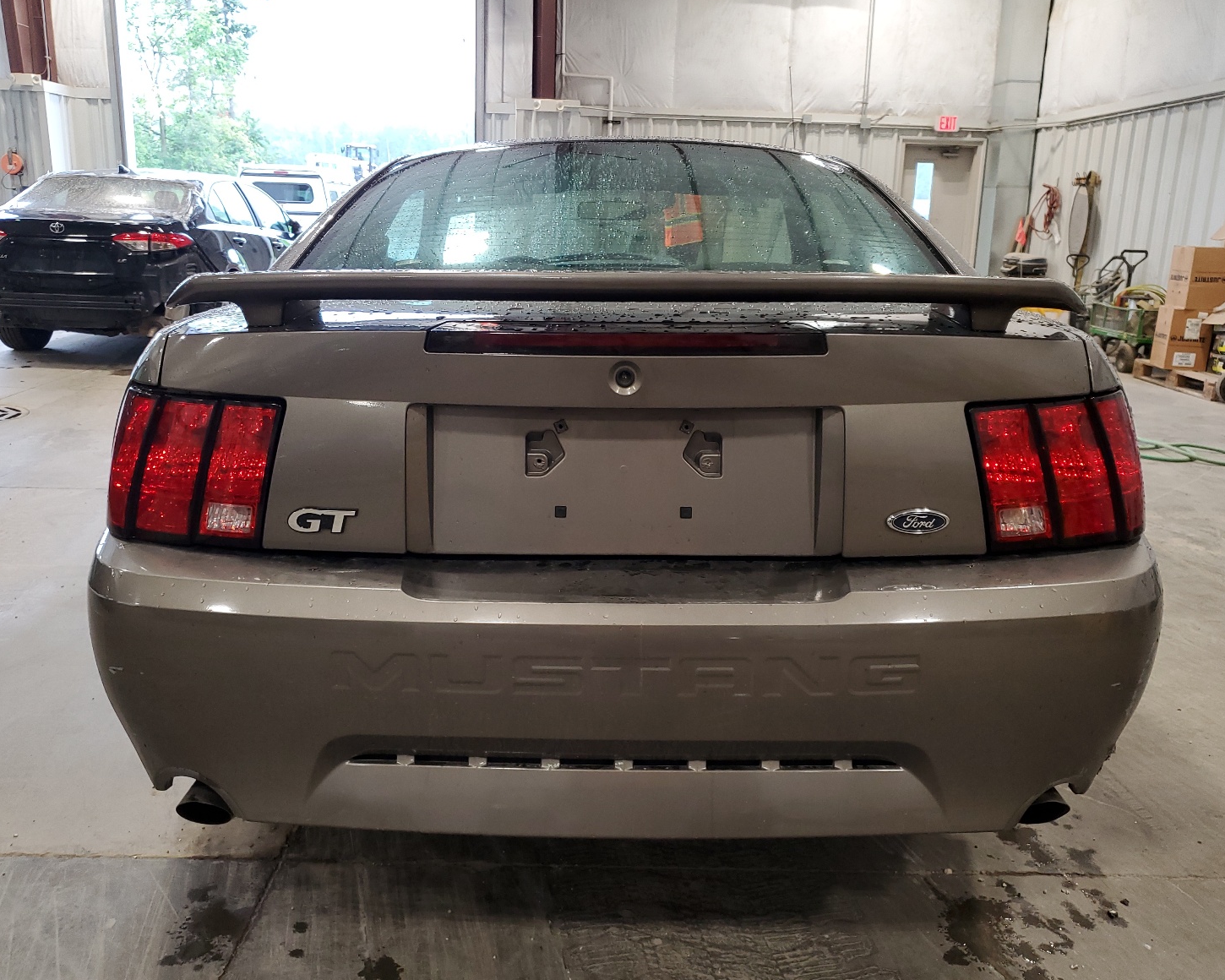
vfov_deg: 51.5
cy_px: 501
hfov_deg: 62.2
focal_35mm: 28
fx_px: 1015
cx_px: 613
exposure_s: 1/60.2
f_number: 1.5
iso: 93
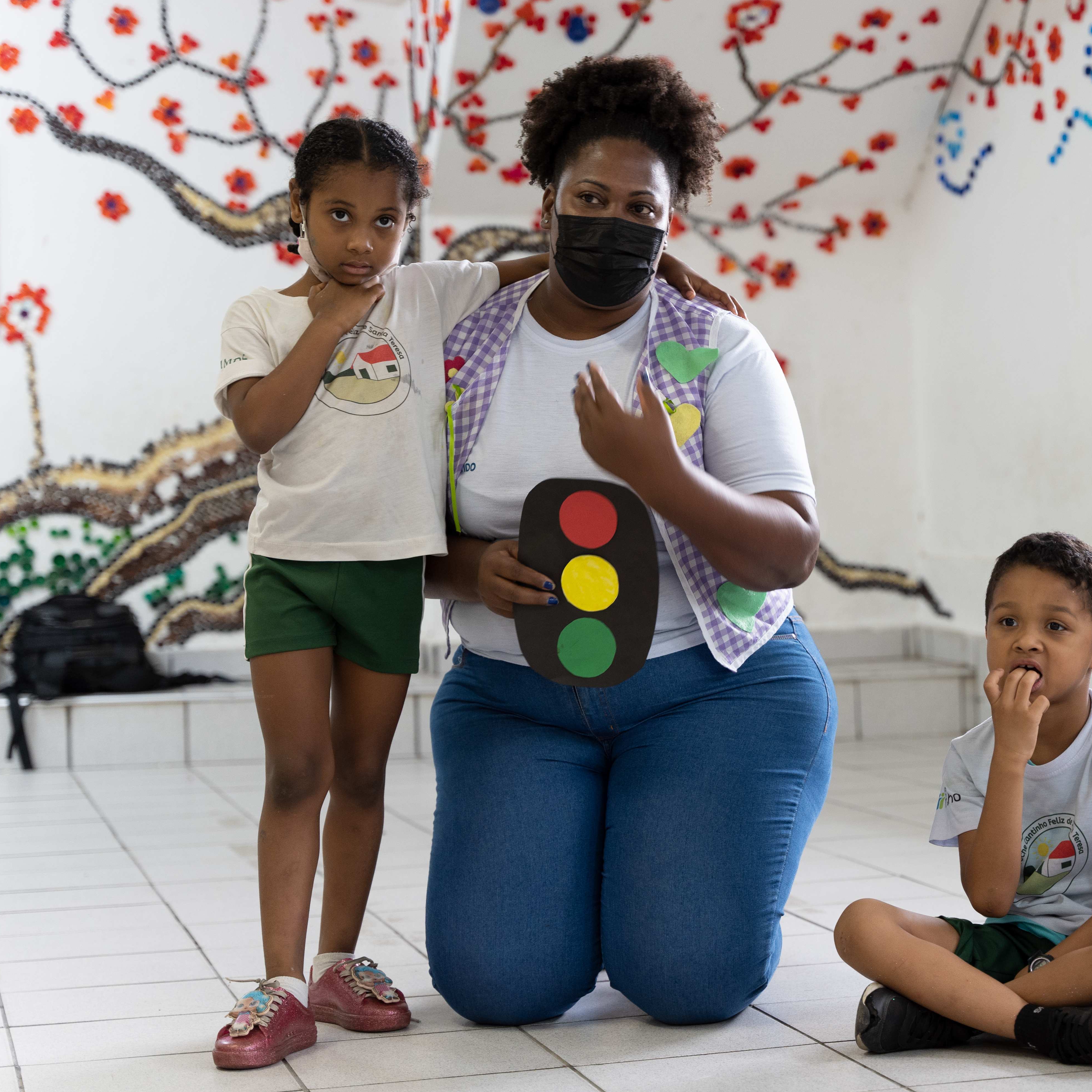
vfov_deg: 21.5
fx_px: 2878
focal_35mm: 81
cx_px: 755
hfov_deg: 21.4
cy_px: 551
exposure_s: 1/80
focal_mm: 62.5
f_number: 2.8
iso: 800
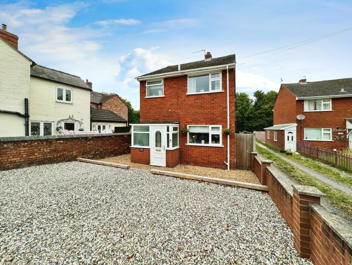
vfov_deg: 85.7
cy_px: 132
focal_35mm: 14
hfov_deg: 102.0
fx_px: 142
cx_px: 176
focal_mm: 2.22
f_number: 2.2
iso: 40
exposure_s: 1/561
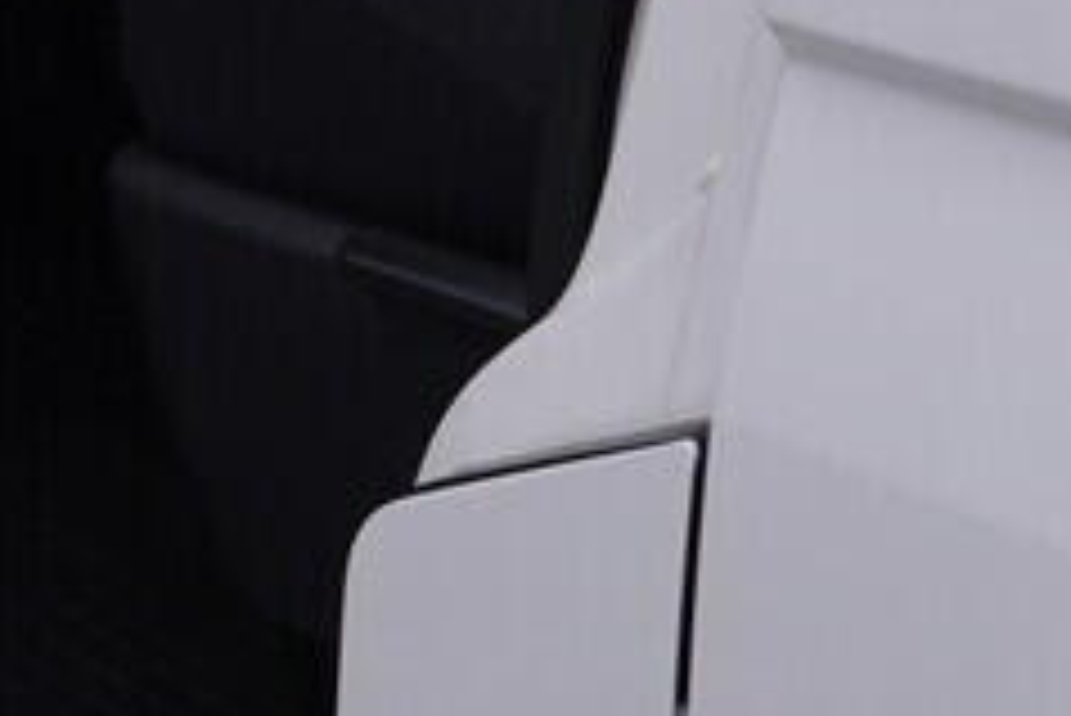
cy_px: -495
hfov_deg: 8.9
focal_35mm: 218
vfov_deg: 6.2
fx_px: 6489
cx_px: -1022
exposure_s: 1/100
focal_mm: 24
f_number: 4.5
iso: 125
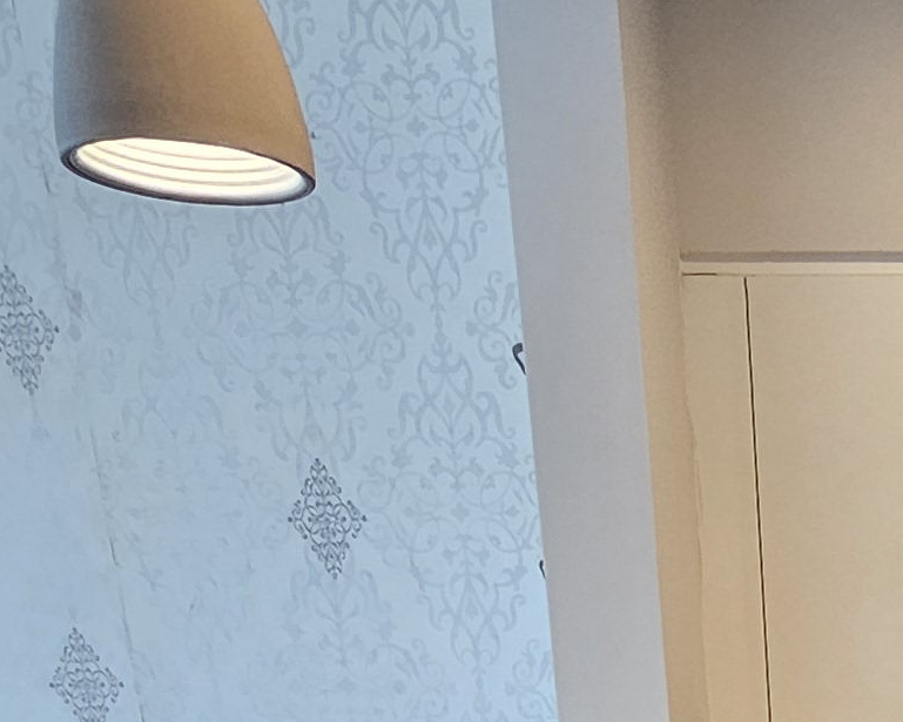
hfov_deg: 25.4
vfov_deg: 16.1
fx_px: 1764
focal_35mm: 66
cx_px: 1123
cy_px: 1552
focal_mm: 2.2
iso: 100
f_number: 2.2
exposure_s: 1/50
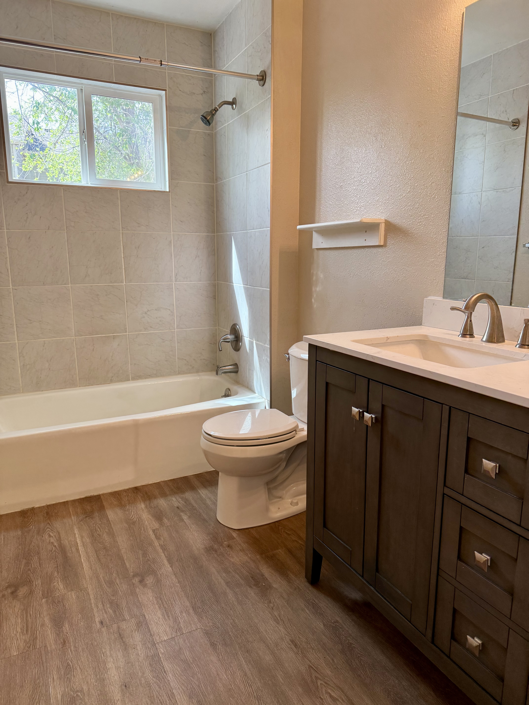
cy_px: 352
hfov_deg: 56.8
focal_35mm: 24
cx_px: 264
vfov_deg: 71.6
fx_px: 489
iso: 160
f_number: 1.78
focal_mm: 6.76
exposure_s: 1/120
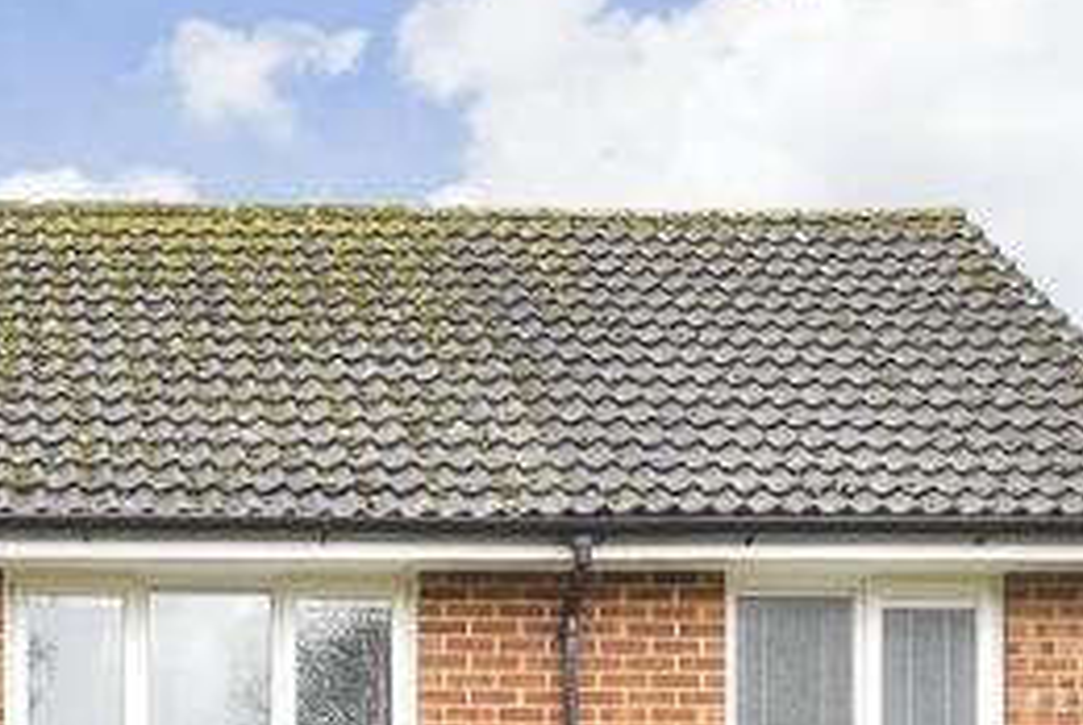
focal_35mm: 118
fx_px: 3554
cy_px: 1265
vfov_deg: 11.0
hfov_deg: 17.1
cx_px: 92
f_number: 8
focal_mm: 20
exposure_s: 1/80
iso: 160
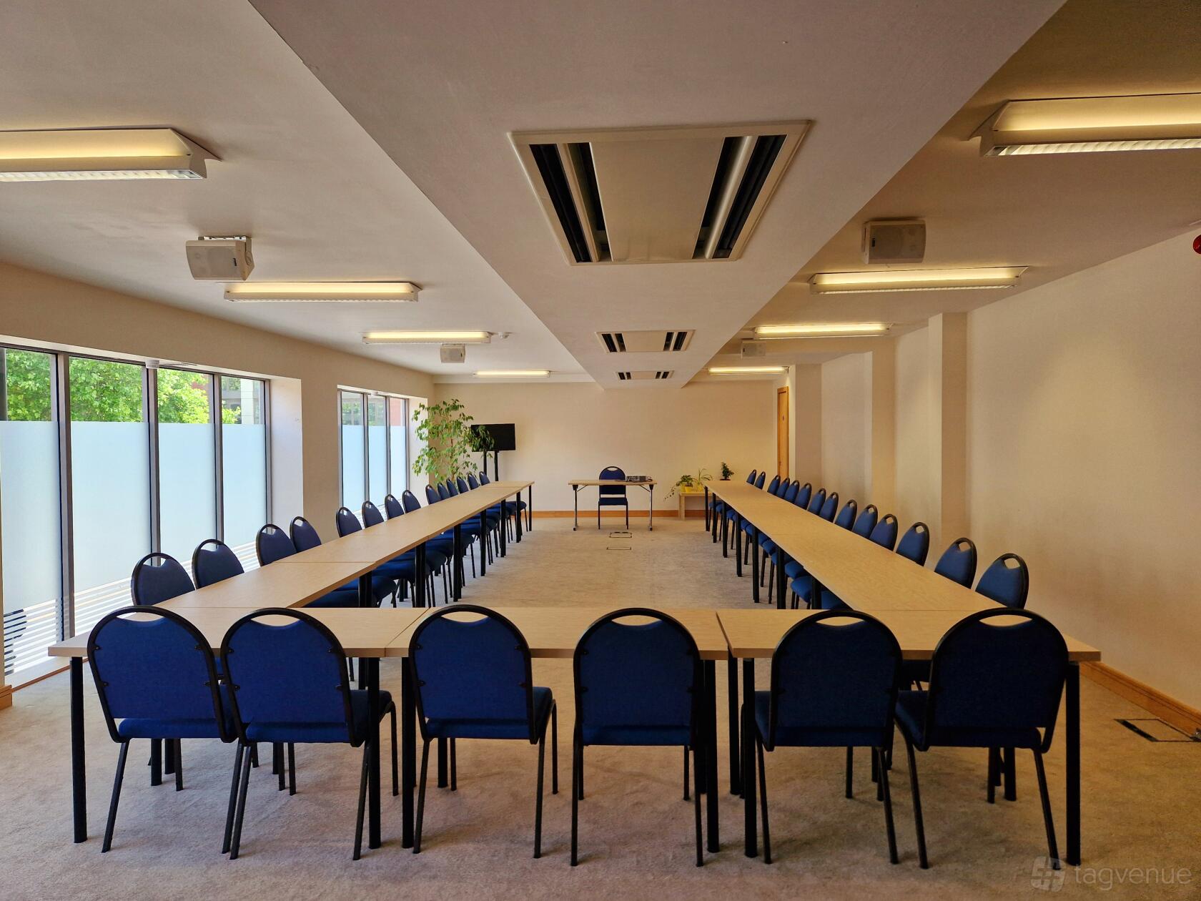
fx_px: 798
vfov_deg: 58.9
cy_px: 450
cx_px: 600
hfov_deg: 73.9
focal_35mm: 23
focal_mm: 5.4
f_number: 1.8
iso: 50
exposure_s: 1/182
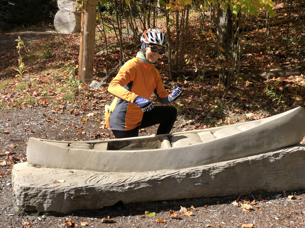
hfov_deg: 33.8
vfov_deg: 25.7
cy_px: 114
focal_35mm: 57
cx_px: 152
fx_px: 502
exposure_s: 1/306
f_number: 2.8
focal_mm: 6.6
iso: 20
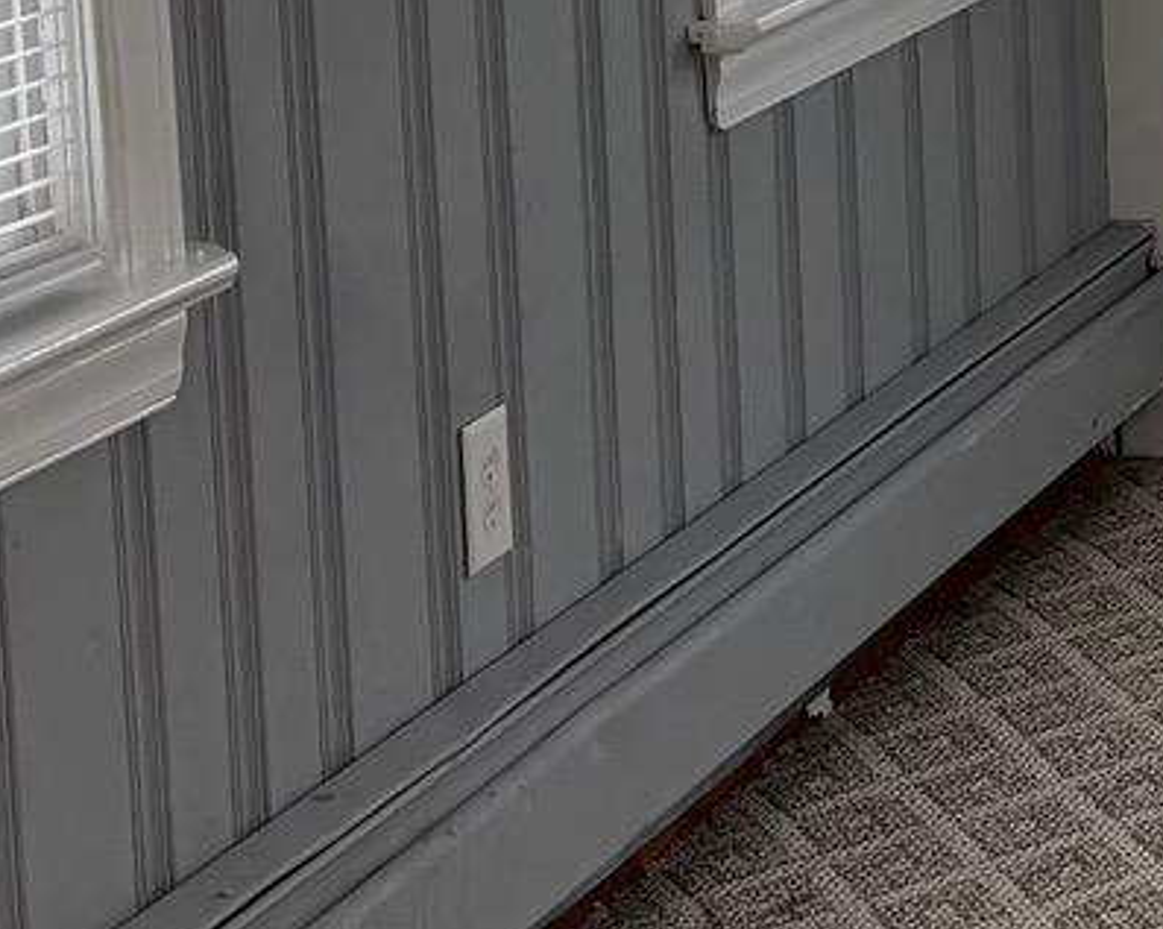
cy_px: -196
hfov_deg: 12.7
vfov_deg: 11.5
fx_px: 4506
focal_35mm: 131
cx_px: 2379
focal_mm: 5.96
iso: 80
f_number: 1.6
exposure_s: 1/121
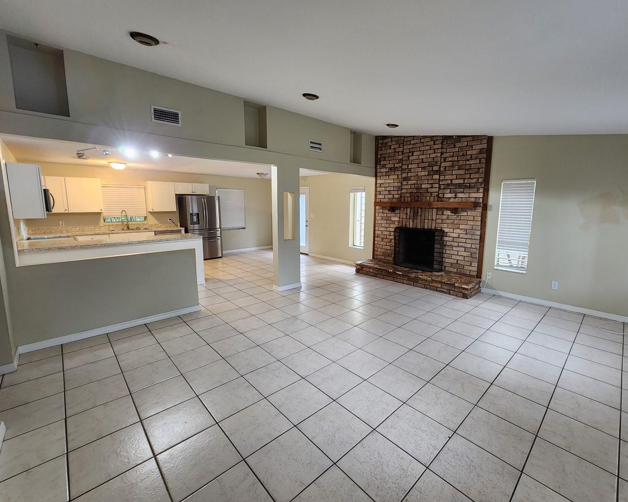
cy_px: 243
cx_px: 324
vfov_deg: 88.0
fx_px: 260
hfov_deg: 100.7
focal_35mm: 14
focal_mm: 2.2
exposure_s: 1/30
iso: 320
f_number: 2.2
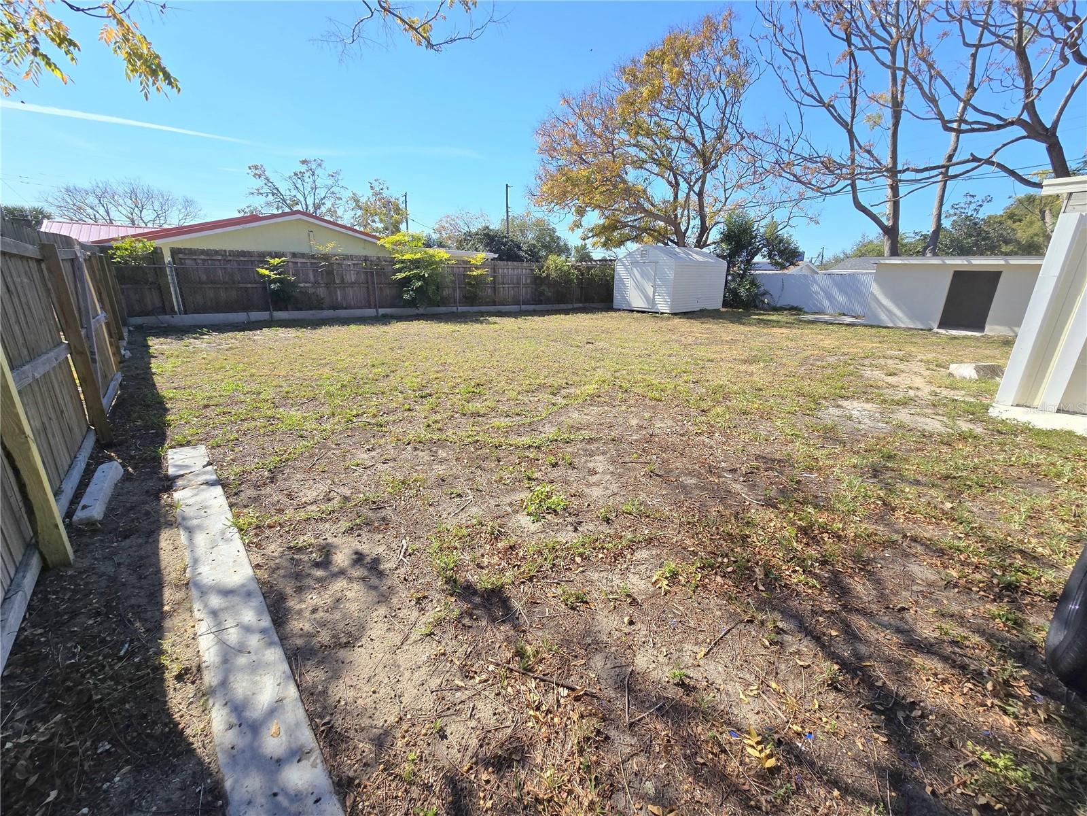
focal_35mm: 13
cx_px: 544
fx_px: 408
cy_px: 408
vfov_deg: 89.9
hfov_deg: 106.2
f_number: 2.2
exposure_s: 1/1962
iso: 50
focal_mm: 2.2
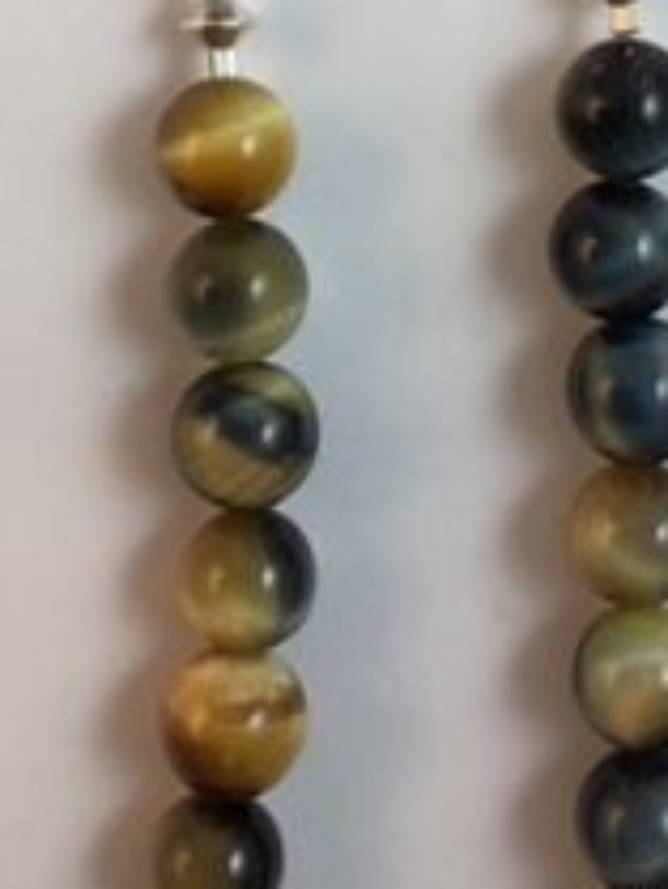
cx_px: 477
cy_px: -170
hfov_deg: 15.5
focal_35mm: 95
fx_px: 2442
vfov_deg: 19.5
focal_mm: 3.3
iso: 25
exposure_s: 1/120
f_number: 2.4
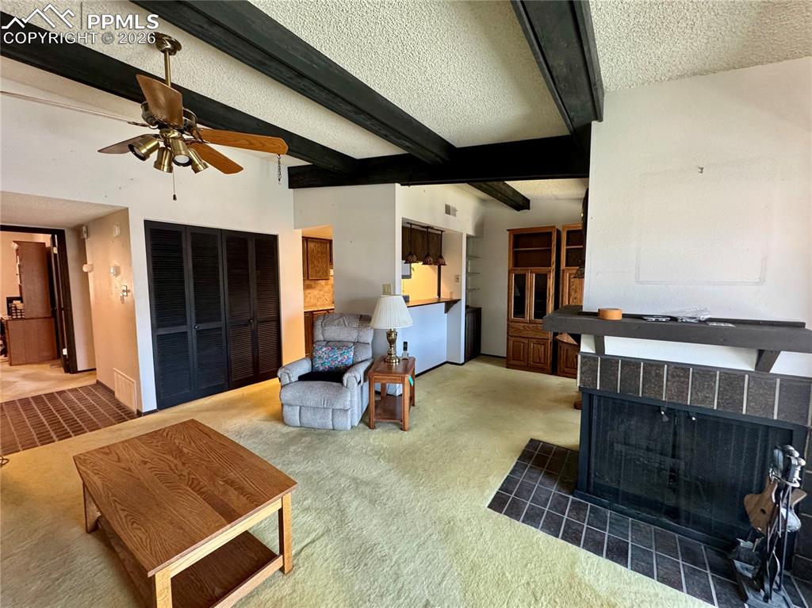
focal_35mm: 14
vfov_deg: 85.6
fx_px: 328
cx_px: 406
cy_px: 304
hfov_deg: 102.1
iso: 400
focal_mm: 2.22
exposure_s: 1/60
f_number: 2.2
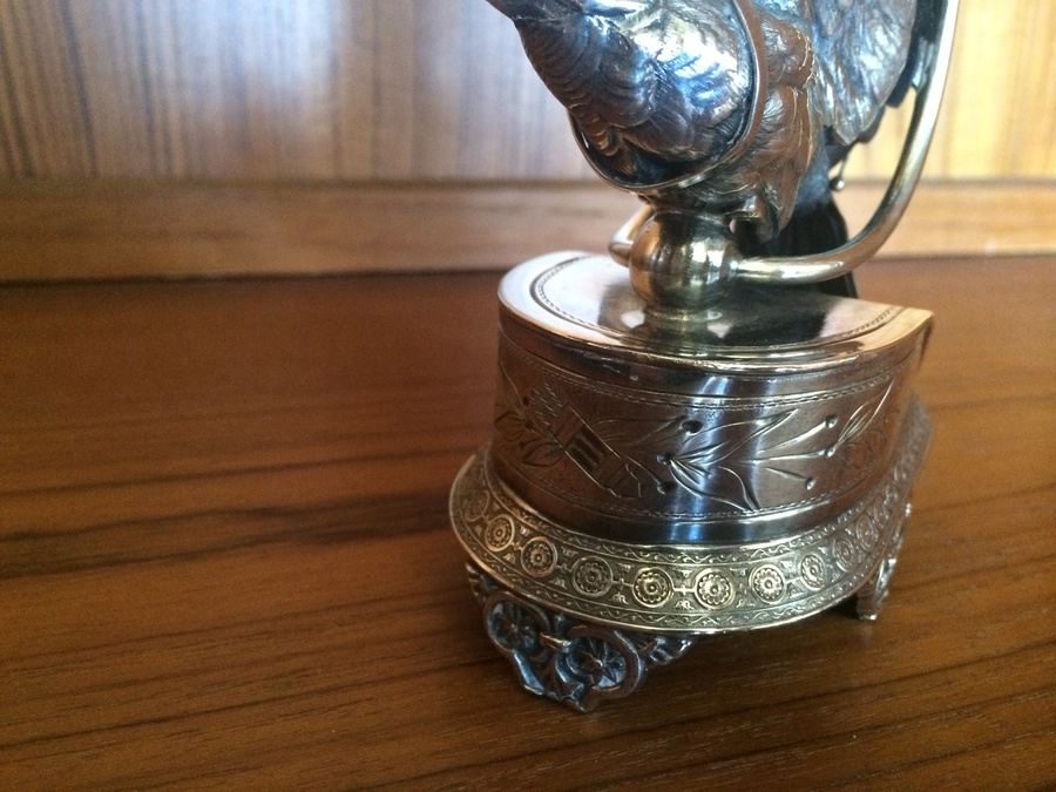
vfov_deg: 46.8
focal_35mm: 30
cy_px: 396
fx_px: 915
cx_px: 528
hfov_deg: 60.0
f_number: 2.2
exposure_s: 1/15
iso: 320
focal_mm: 4.12
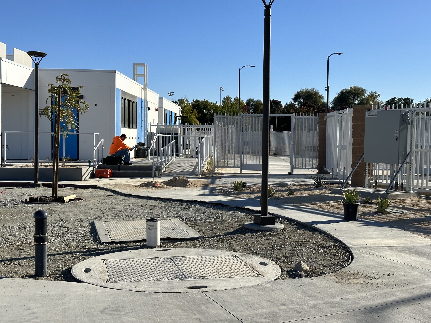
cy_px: 162
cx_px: 216
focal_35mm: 48
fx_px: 598
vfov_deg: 30.3
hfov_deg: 39.7
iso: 64
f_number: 1.78
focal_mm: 6.86
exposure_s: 1/5556
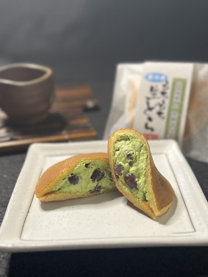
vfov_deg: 67.3
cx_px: 104
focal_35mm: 26
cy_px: 138
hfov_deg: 53.1
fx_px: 208
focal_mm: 5.7
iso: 320
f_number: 1.5
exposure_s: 1/60
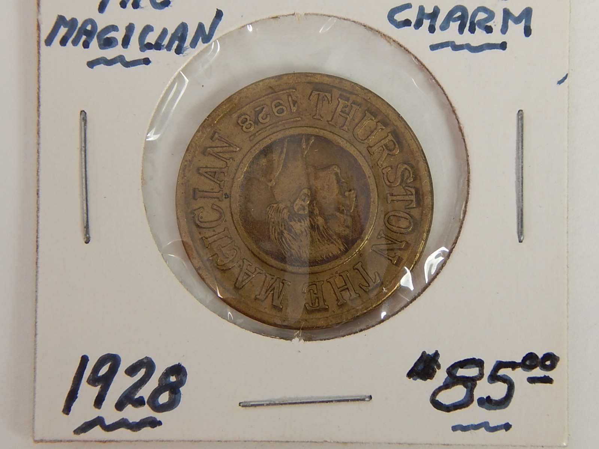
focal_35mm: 232
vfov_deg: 6.4
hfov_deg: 8.5
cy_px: 224
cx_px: 300
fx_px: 4015
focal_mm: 41.7
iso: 200
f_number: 5.6
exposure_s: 1/30
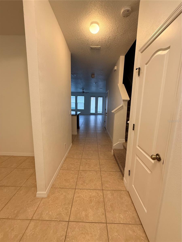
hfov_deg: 85.7
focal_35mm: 14
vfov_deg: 102.1
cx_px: 91
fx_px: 98
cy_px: 121
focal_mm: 2.22
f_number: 2.2
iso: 320
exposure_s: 1/60
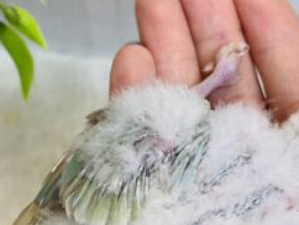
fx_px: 571
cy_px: 190
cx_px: 171
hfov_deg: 29.3
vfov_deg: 21.9
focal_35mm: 66
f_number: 1.8
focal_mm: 4.25
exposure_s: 1/100
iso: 100
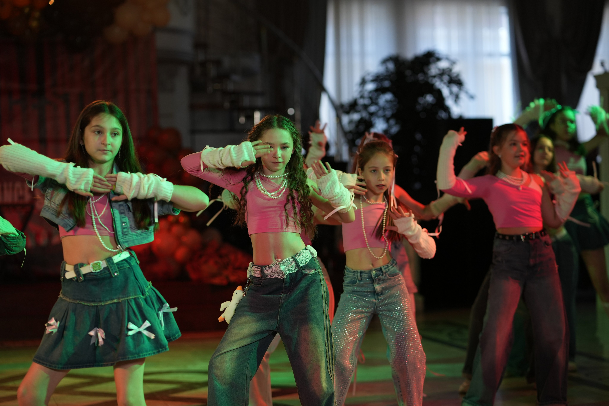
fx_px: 1438
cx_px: 304
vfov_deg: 16.1
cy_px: 203
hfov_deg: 23.9
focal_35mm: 85
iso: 800
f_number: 2.2
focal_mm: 85
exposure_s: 1/400
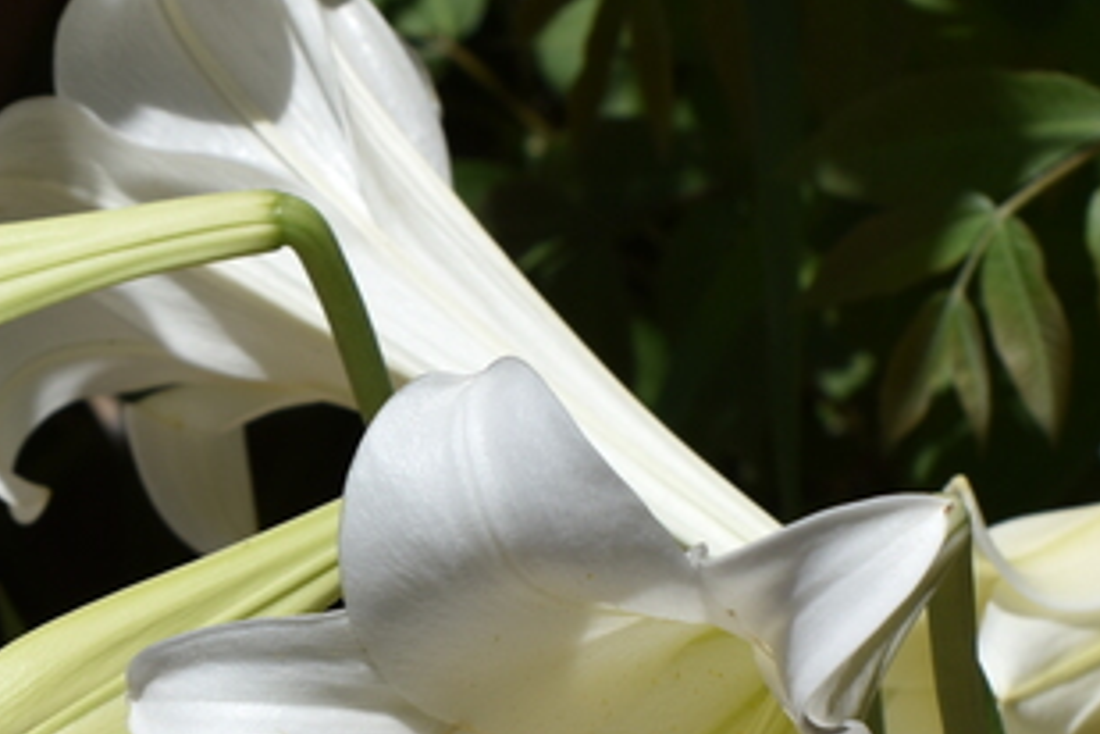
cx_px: 18
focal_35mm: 290
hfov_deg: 7.1
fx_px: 8860
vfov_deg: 4.7
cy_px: 624
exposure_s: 1/400
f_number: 10
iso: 100
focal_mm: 70
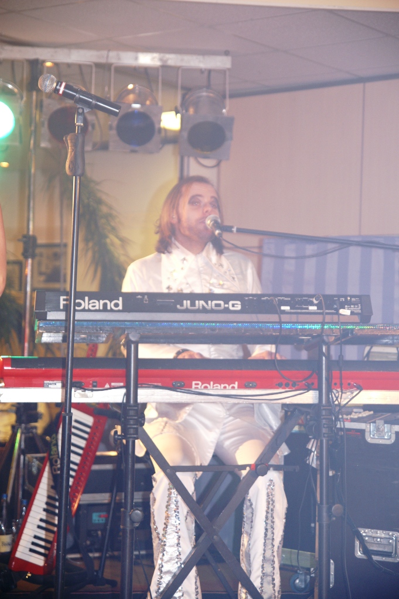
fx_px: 1249
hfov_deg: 18.2
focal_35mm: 75
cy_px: 300
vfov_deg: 27.0
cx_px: 200
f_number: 2.8
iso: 400
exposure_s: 1/60
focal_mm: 50
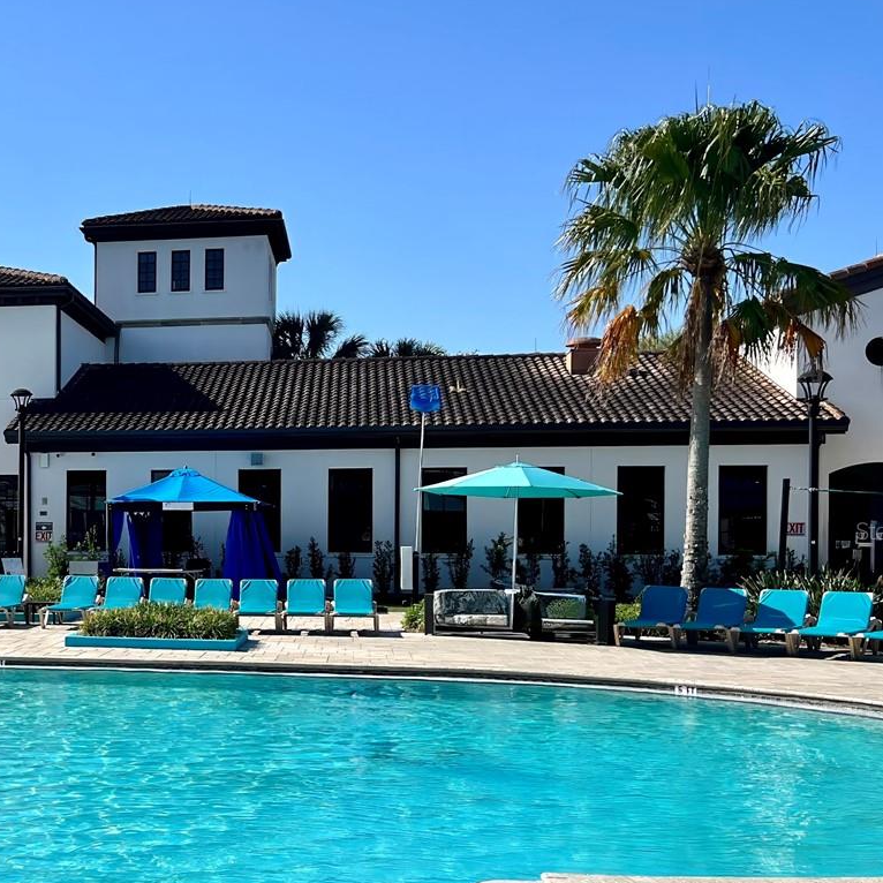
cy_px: 531
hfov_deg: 33.0
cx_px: 43
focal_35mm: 48
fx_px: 1385
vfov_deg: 35.2
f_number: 1.5
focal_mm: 5.7
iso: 50
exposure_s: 1/5882
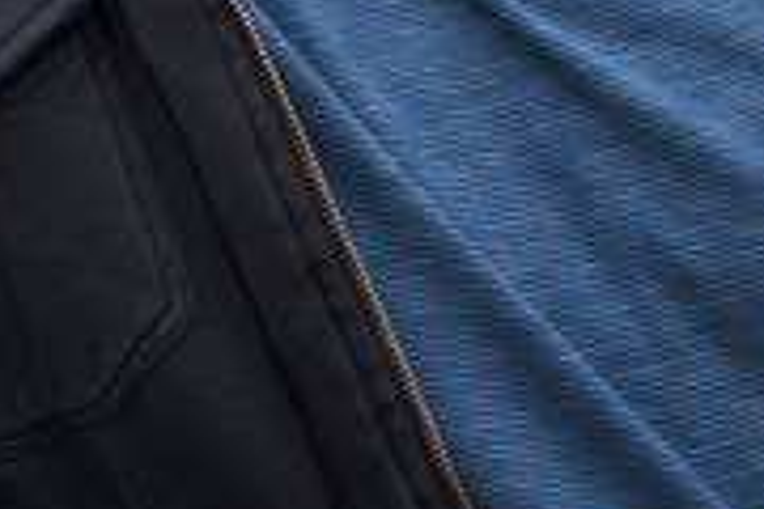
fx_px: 7809
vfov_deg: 3.7
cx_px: 110
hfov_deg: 5.6
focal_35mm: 368
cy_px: -225
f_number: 1.8
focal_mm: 85
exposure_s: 1/500
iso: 50
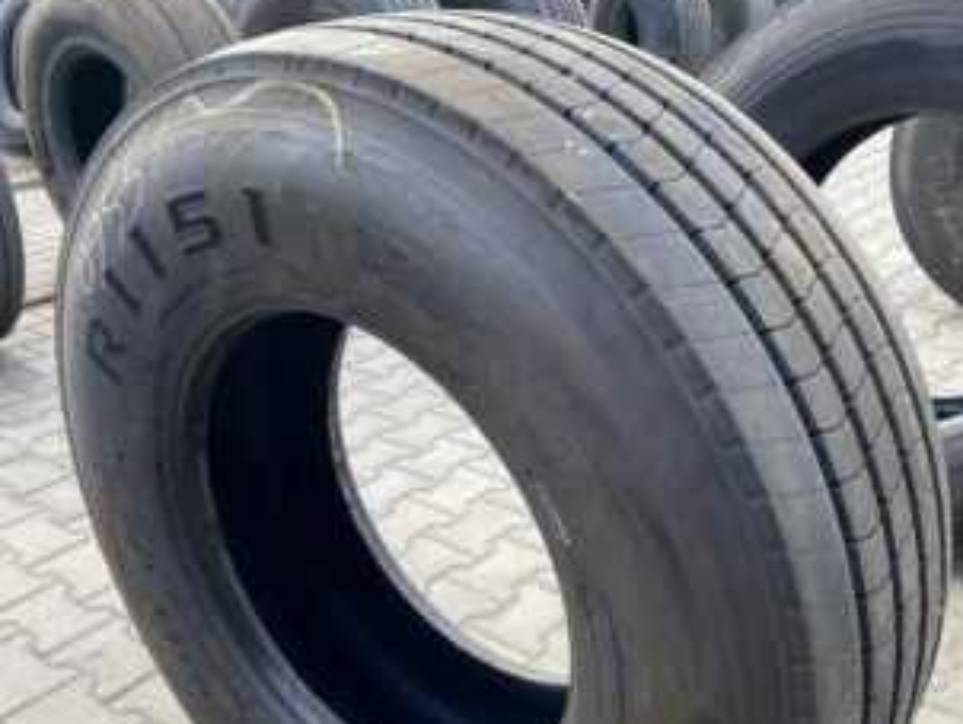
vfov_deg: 38.2
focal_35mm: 37
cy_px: 493
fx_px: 1030
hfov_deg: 50.0
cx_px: 430
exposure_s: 1/170
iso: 32
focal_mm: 4.25
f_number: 1.8
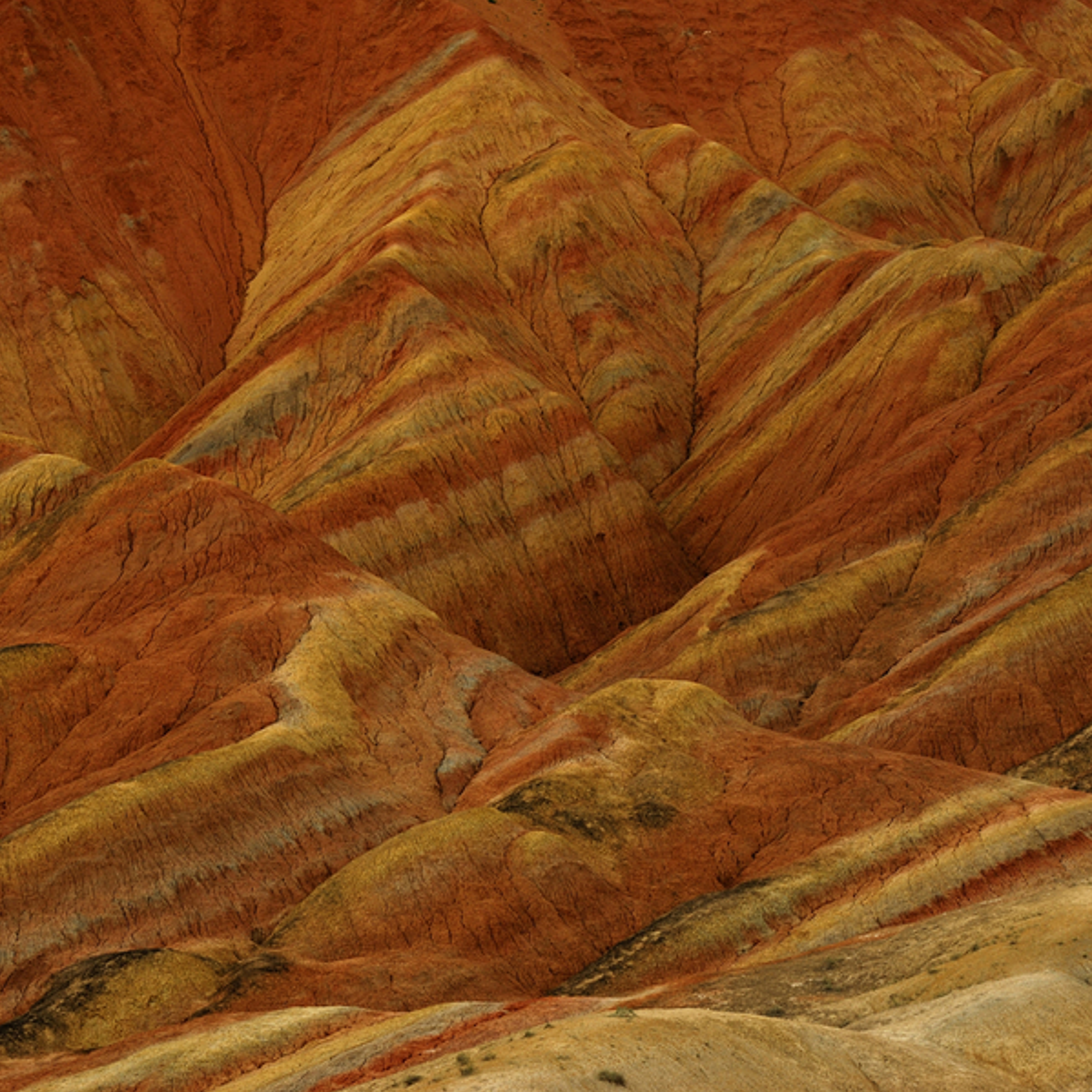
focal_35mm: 188
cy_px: 545
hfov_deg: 9.3
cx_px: 414
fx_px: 6710
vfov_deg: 9.3
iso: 100
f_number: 6.3
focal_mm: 98
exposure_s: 1/125
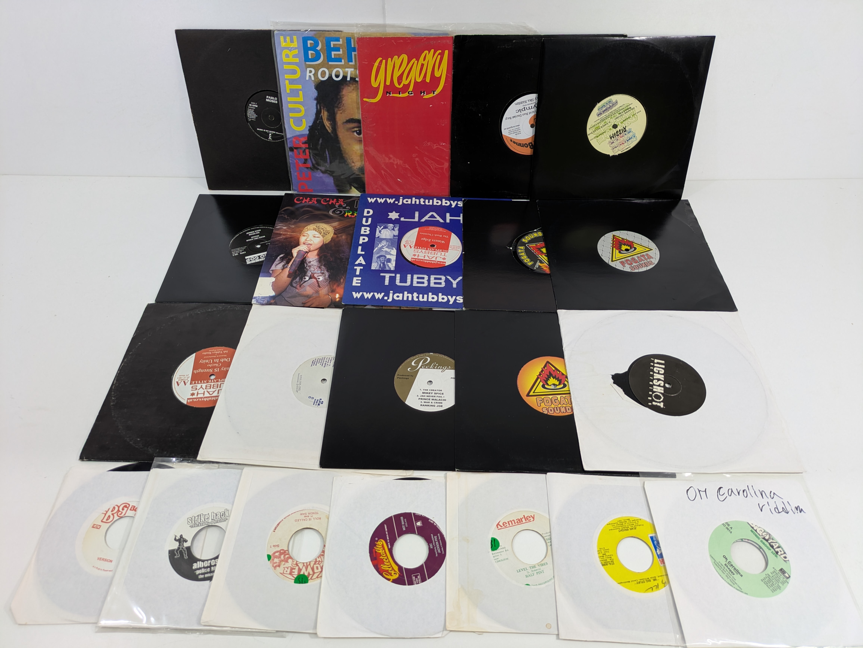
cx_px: 432
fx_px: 624
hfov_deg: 69.4
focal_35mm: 25
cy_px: 324
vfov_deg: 54.9
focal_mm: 5.43
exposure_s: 1/120
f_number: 1.89
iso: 62
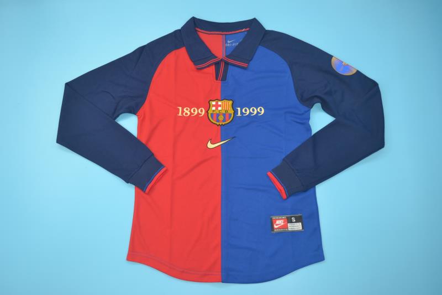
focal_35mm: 33
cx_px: 221
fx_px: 405
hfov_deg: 57.2
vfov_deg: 40.0
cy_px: 148
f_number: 3.8
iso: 200
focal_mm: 22
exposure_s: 1/100
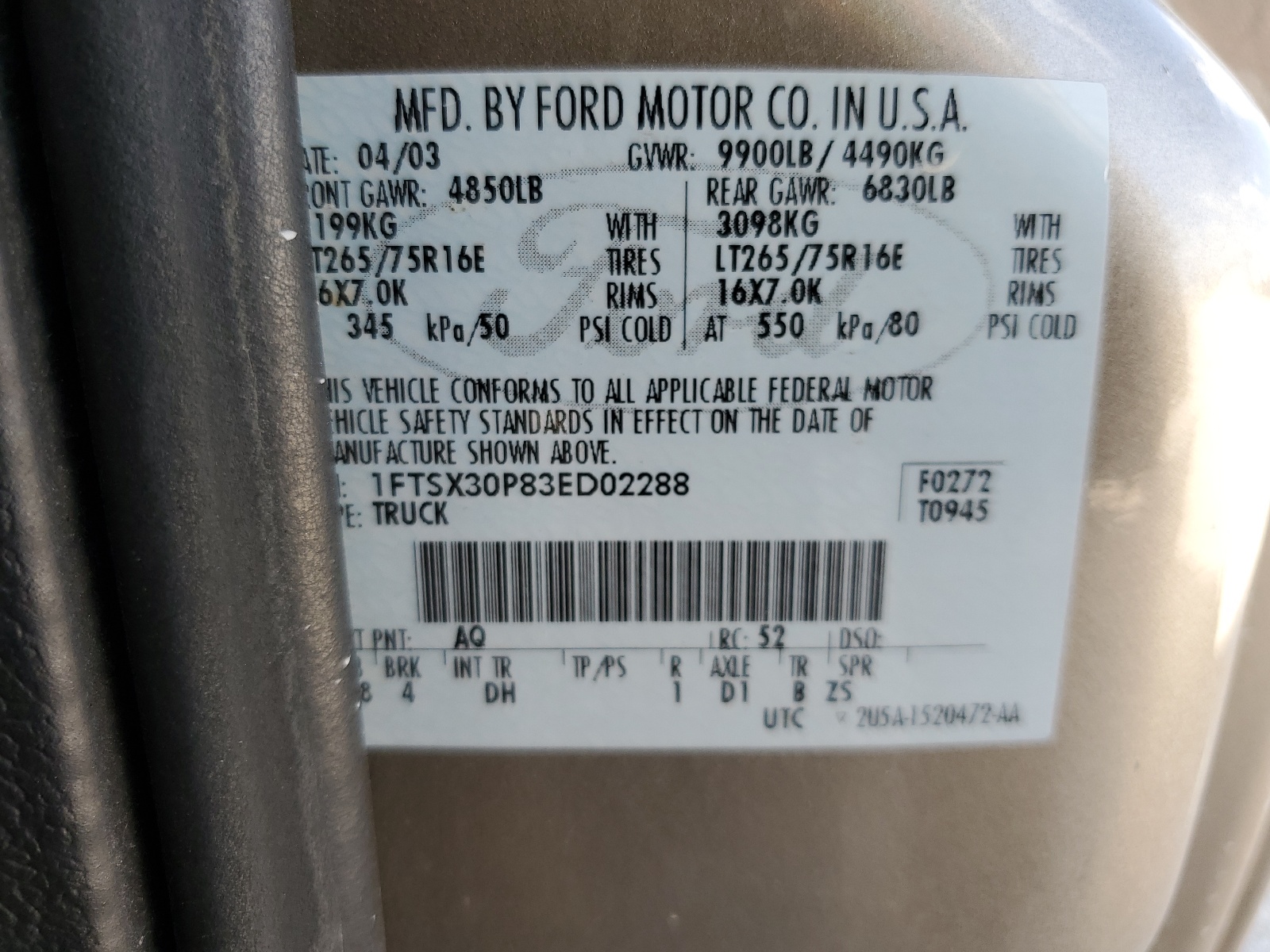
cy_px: 476
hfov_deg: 67.3
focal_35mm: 26
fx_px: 954
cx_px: 635
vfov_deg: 53.1
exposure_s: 1/256
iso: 50
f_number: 1.5
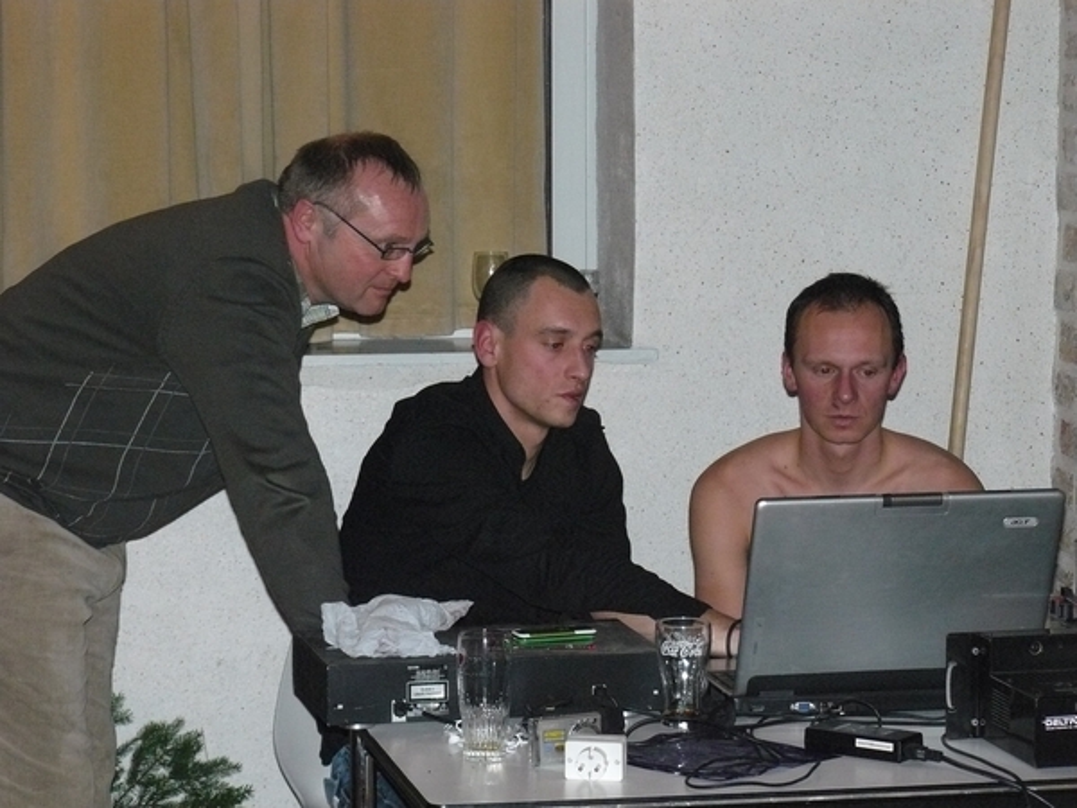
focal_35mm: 114
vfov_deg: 13.0
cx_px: 538
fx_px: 3547
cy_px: 404
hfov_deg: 17.3
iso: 400
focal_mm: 19
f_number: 3.2
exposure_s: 1/30
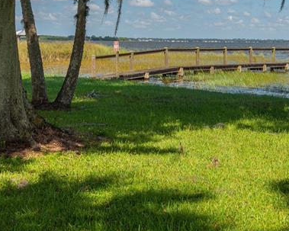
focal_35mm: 76
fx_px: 650
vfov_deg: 19.8
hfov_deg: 23.4
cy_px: 28
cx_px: 324
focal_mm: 30
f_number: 8
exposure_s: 1/100
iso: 100
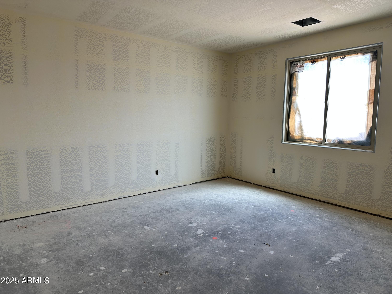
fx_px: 272
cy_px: 147
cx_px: 196
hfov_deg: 71.6
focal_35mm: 24
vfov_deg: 56.8
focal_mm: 6.86
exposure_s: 1/121
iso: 64
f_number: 1.78
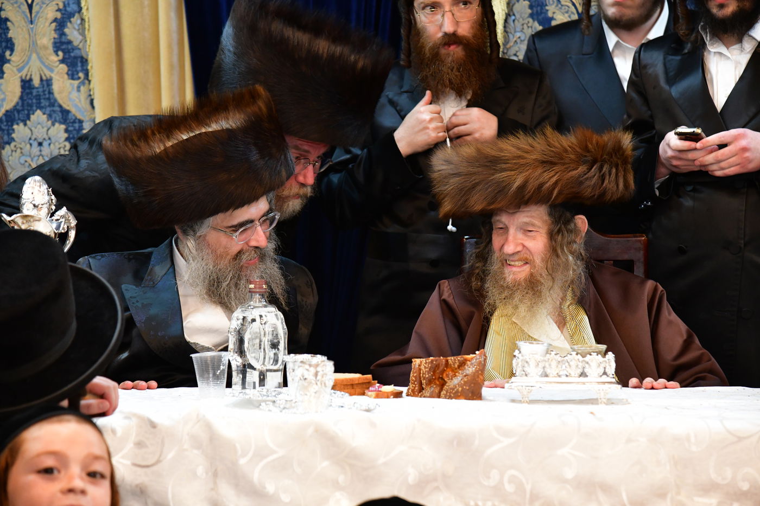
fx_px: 2216
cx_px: 380
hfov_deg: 19.5
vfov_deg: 13.0
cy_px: 253
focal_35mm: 105
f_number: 5.6
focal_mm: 105
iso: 4000
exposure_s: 1/100
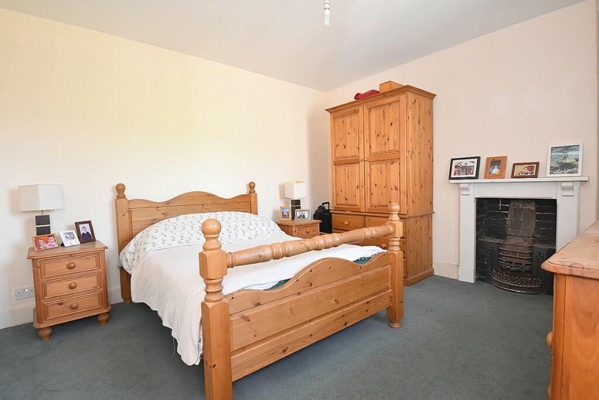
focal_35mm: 18
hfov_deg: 90.0
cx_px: 300
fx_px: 300
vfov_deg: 67.5
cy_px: 200
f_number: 4
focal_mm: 12
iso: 1250
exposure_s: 1/125
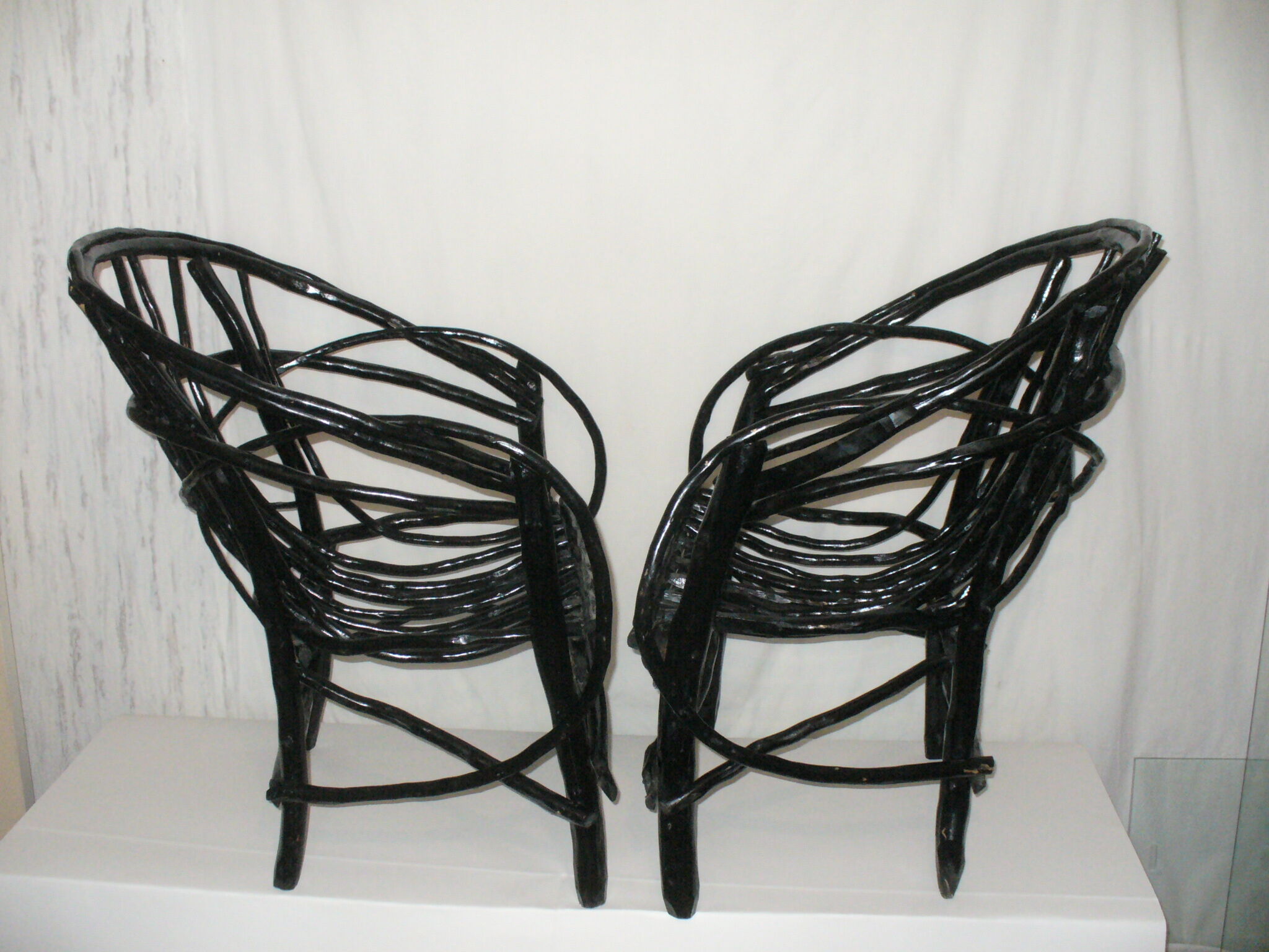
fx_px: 1356
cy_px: 476
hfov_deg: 50.1
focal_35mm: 37
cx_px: 634
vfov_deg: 38.7
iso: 400
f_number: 2.8
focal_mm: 6.1
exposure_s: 1/30
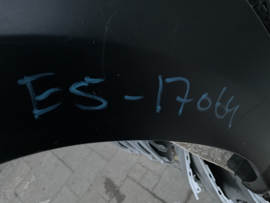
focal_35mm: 29
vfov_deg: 48.2
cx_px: 135
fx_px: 226
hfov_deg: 61.7
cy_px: 102
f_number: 1.8
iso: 1000
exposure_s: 1/17
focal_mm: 3
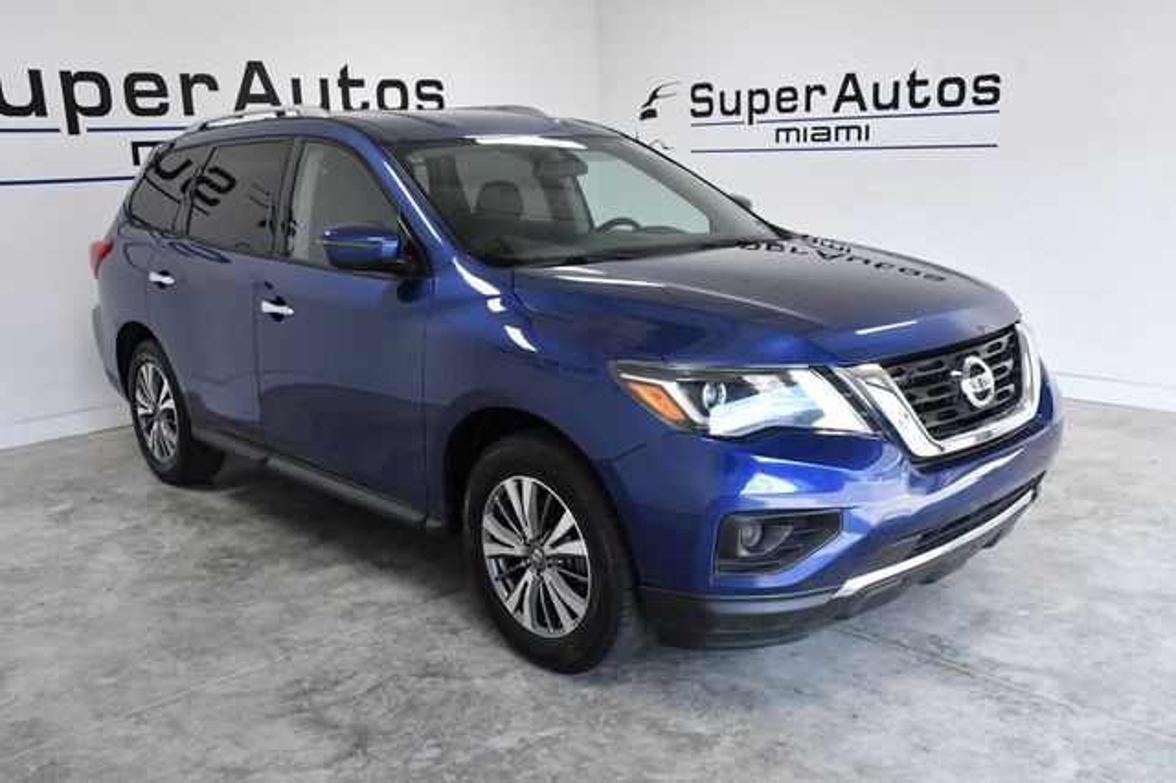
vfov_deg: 38.8
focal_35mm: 34
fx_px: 1110
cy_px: 392
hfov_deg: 55.8
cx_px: 588
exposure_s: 1/320
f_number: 9
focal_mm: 23
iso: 2500
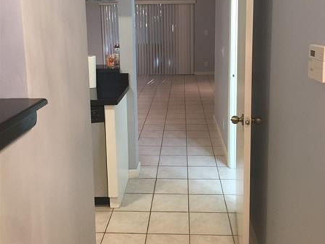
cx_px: 163
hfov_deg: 47.8
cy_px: 83
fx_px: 366
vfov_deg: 36.5
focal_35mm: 39
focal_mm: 4.15
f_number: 2.2
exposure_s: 1/30
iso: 160
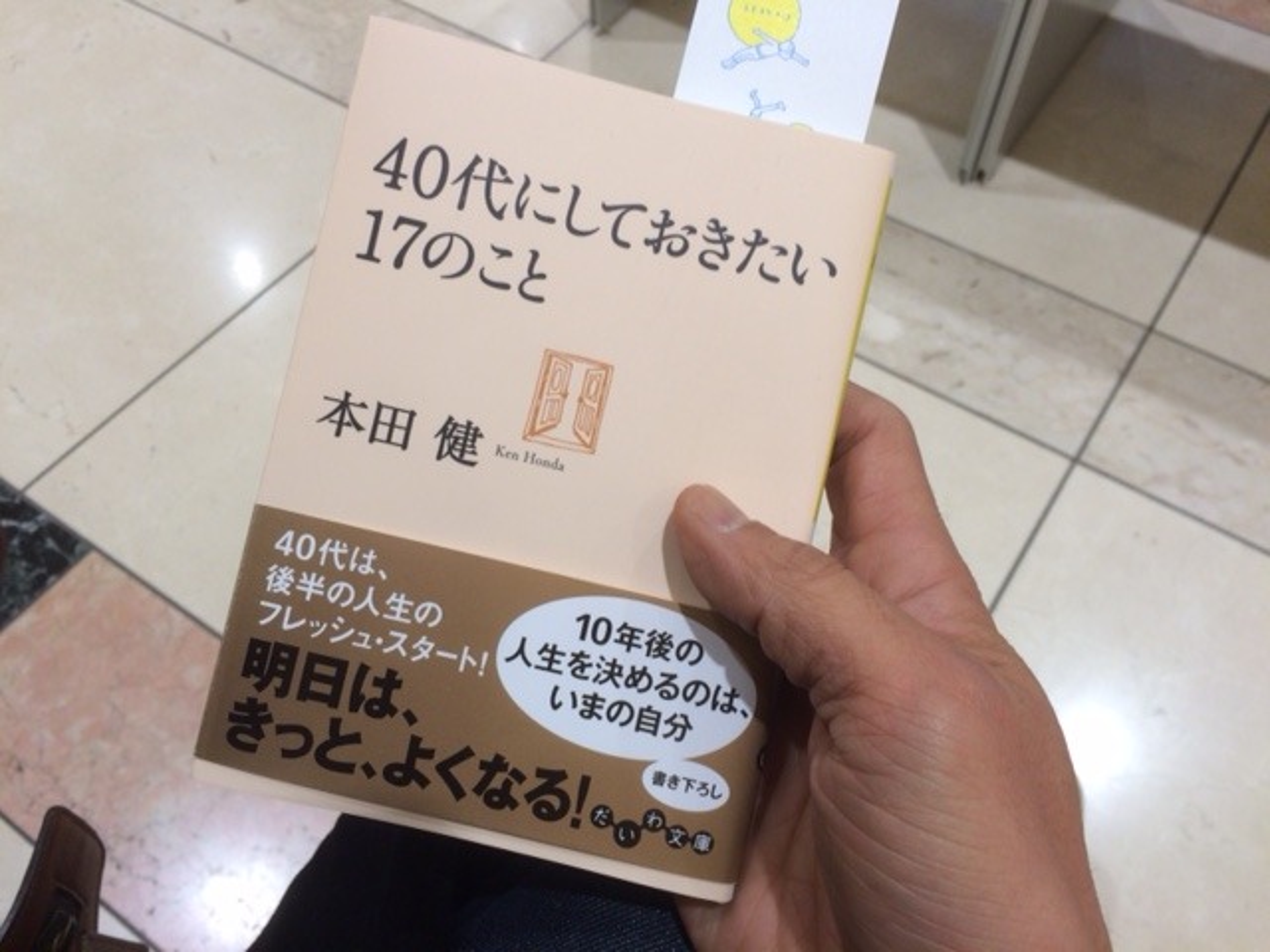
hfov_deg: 61.7
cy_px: 476
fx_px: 1064
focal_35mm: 29
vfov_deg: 48.2
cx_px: 635
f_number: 2.2
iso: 64
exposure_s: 1/33
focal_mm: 4.15
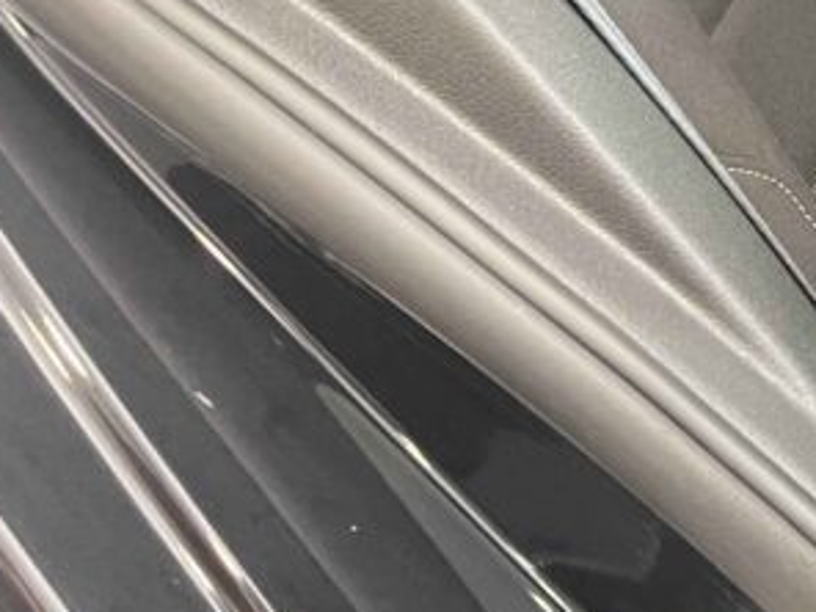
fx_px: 2122
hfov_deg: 18.5
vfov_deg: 16.2
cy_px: 36
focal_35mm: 90
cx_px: 1326
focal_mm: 5.1
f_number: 1.6
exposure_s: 1/33
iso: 400
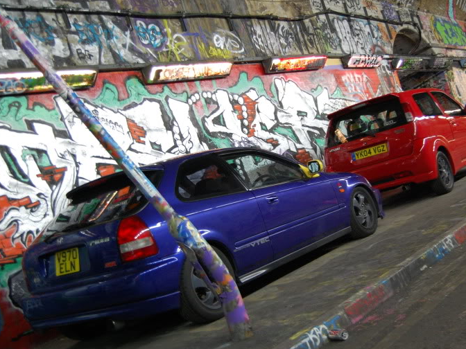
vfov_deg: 30.3
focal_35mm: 48
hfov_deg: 39.6
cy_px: 171
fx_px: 646
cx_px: 256
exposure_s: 1/13
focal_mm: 28
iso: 800
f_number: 4.2
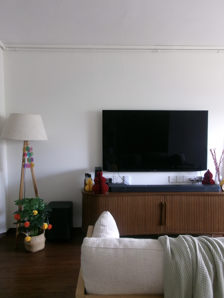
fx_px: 242
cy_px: 149
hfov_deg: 49.7
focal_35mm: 28
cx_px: 112
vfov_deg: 63.4
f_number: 3.9
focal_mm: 5.1
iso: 400
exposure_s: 1/20
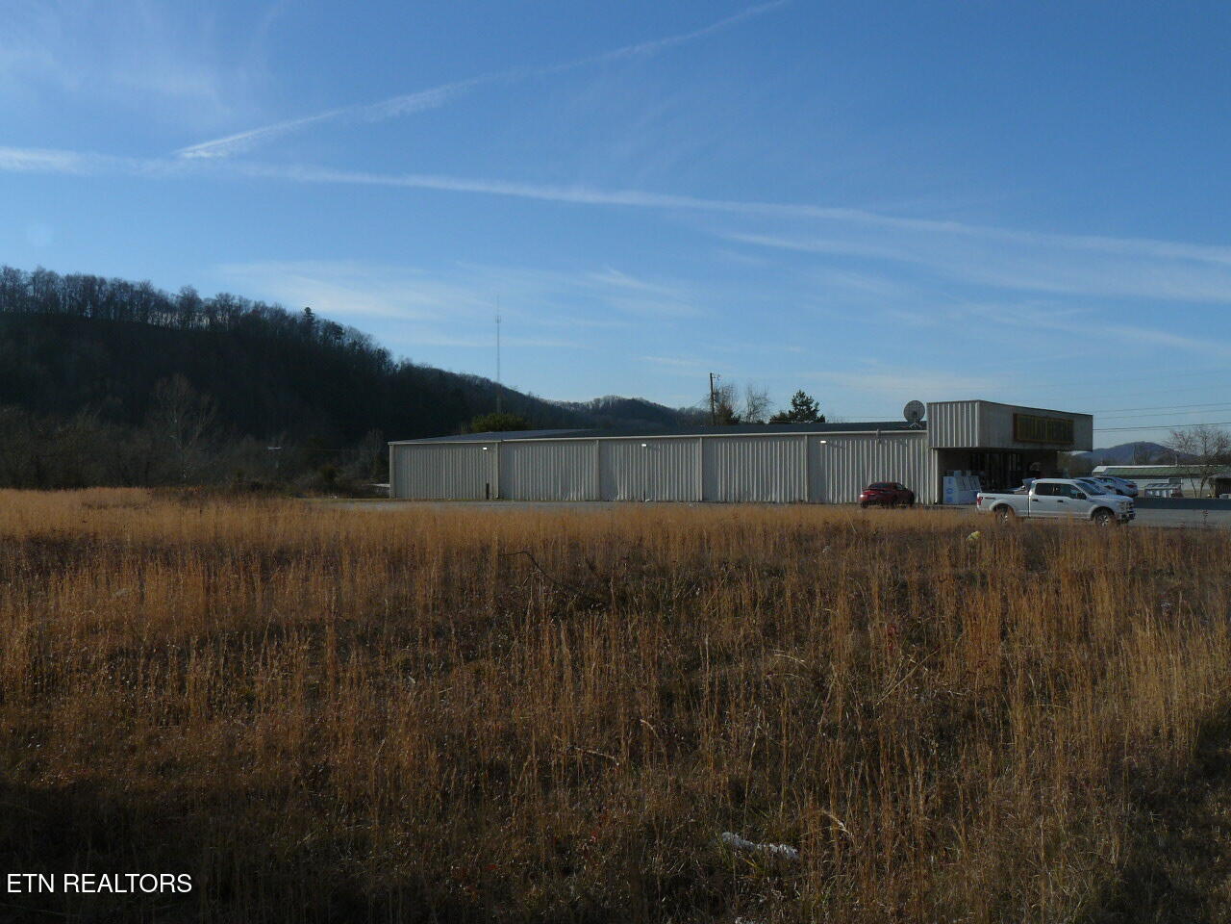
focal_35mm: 36
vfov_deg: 39.7
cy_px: 462
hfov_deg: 51.4
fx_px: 1280
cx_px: 616
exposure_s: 1/400
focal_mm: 6
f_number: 7.1
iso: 100
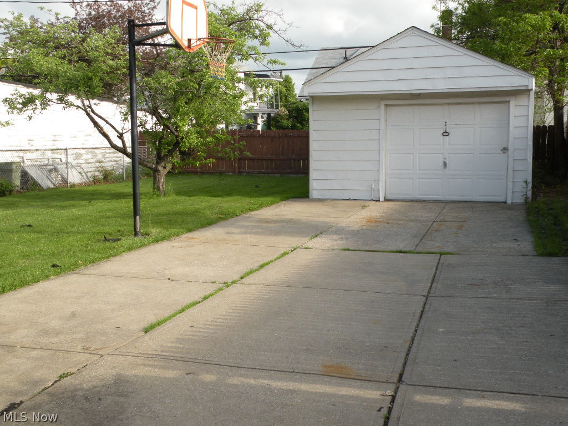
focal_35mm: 42
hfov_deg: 44.8
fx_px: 689
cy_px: 213
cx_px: 284
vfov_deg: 34.3
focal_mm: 7.4
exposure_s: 1/192
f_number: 5
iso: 94
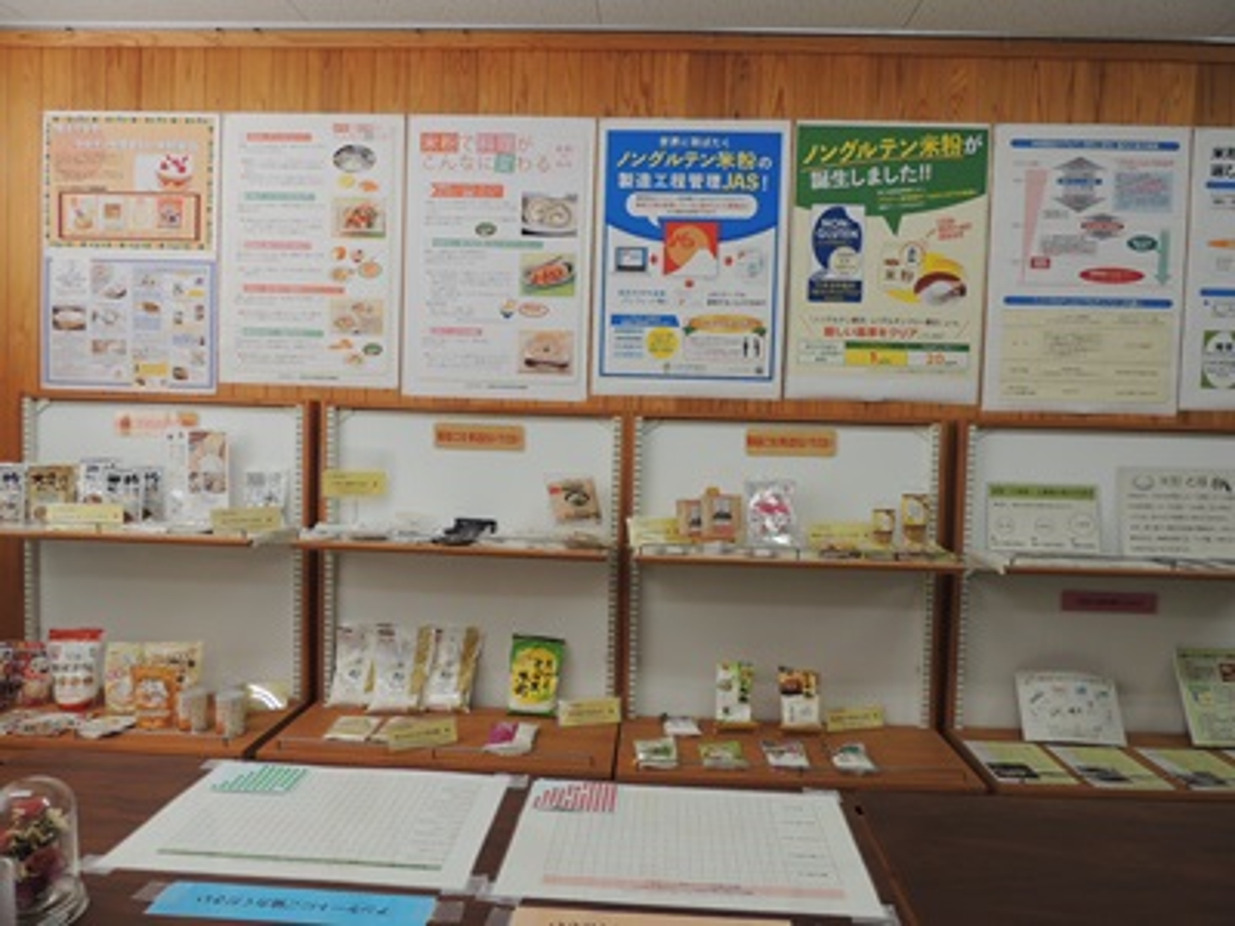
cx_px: 618
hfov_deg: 71.6
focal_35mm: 24
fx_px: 856
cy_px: 463
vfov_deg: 56.8
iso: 100
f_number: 3
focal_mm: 4.3
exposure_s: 1/60
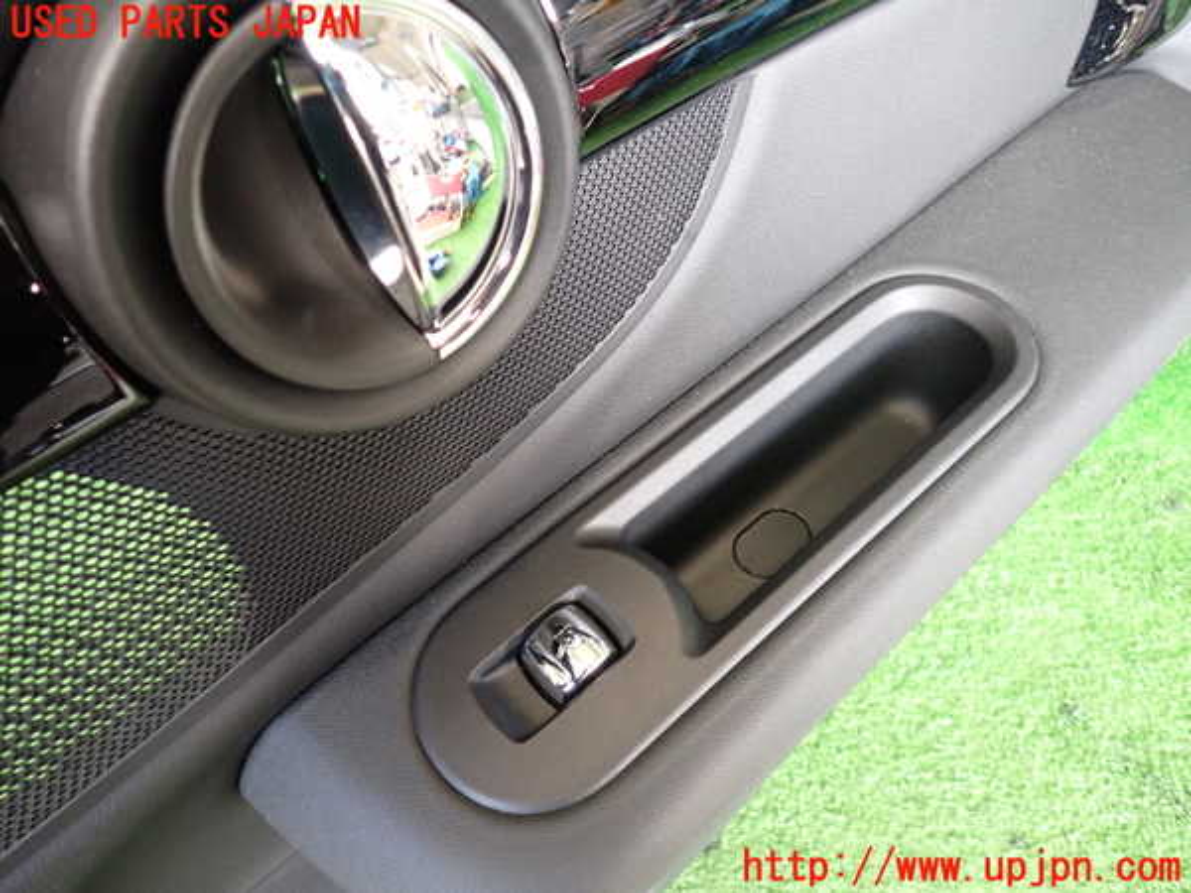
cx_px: 596
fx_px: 860
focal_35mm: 25
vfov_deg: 54.9
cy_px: 446
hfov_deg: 69.4
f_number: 2
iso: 250
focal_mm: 4.5
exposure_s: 1/30
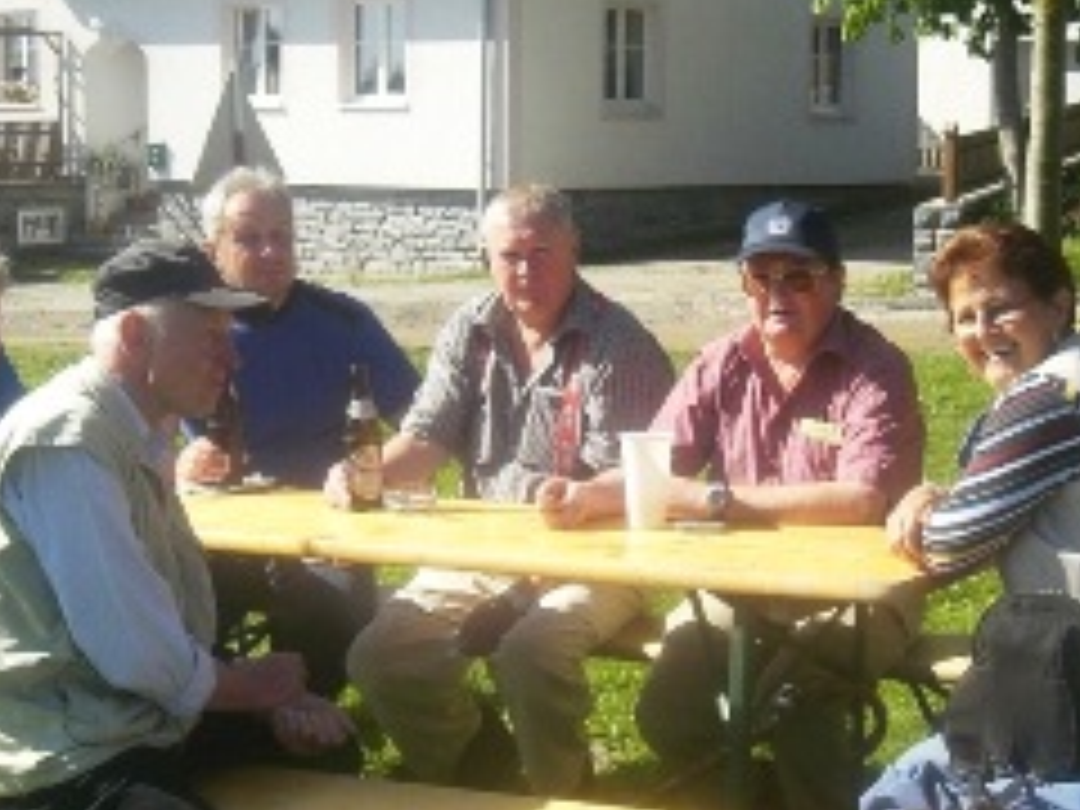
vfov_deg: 20.7
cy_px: 418
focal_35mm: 71
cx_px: 634
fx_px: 2215
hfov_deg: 27.4
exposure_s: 1/400
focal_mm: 6.3
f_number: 4.4
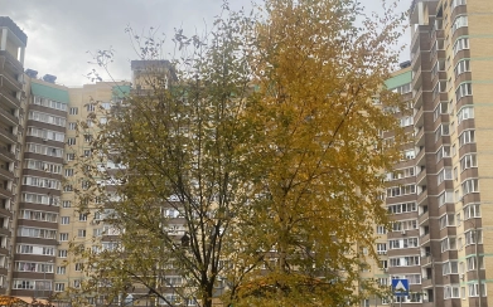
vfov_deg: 29.1
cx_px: 248
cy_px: 194
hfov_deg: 45.3
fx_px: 591
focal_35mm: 44
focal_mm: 4.25
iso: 32
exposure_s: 1/499
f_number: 1.8
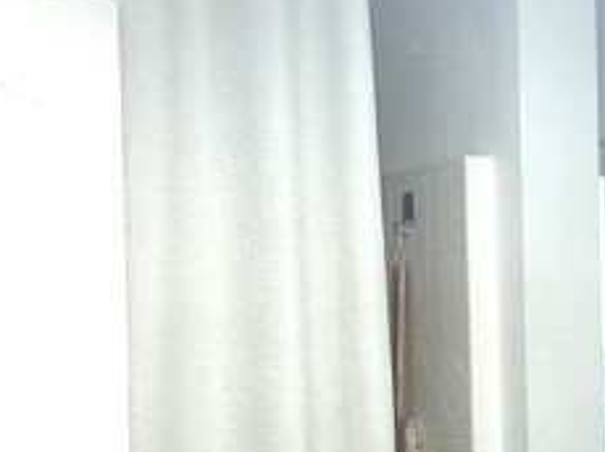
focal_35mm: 107
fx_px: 1868
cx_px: 616
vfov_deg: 13.8
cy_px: 323
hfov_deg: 17.9
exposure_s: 1/203
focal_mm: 6.76
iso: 64
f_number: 1.78
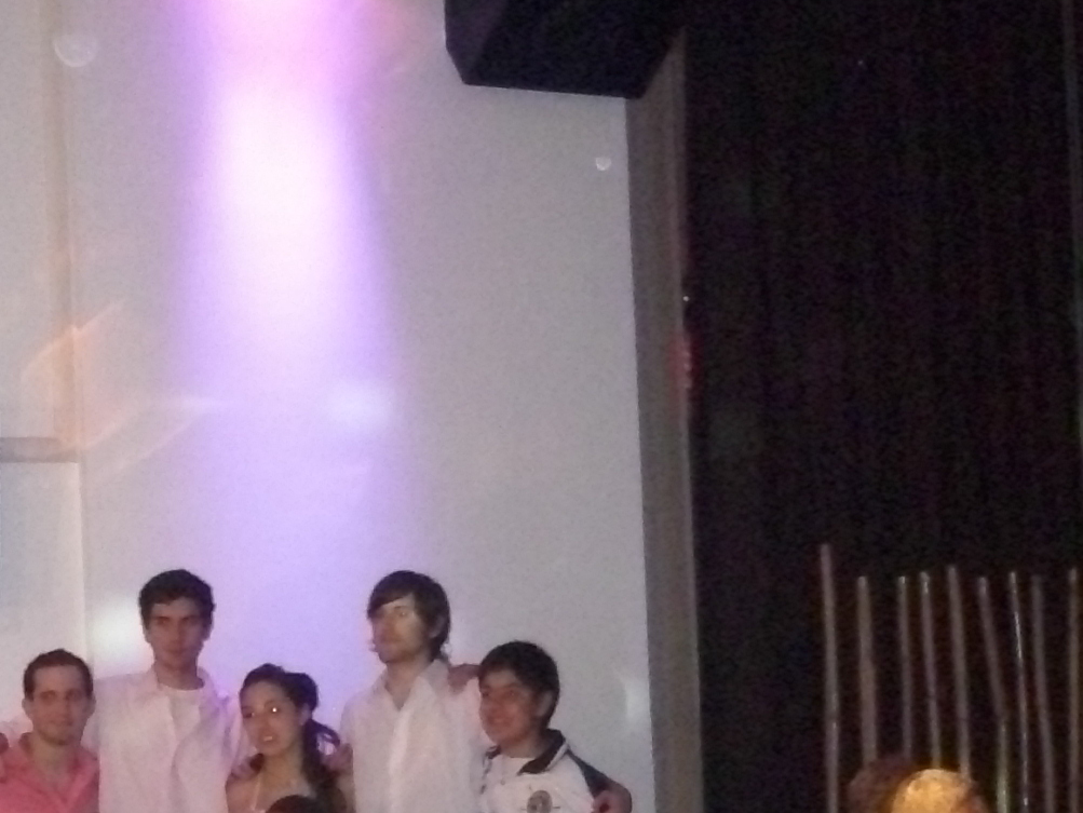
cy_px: 787
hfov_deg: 22.3
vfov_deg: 16.7
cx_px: 285
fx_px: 2723
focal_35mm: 87
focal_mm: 6.2
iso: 400
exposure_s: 1/30
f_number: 2.8
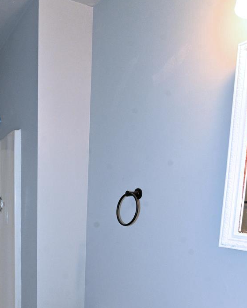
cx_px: 46
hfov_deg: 42.4
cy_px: 249
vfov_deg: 50.7
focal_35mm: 33
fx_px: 301
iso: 2000
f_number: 9
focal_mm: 16
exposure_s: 1/80
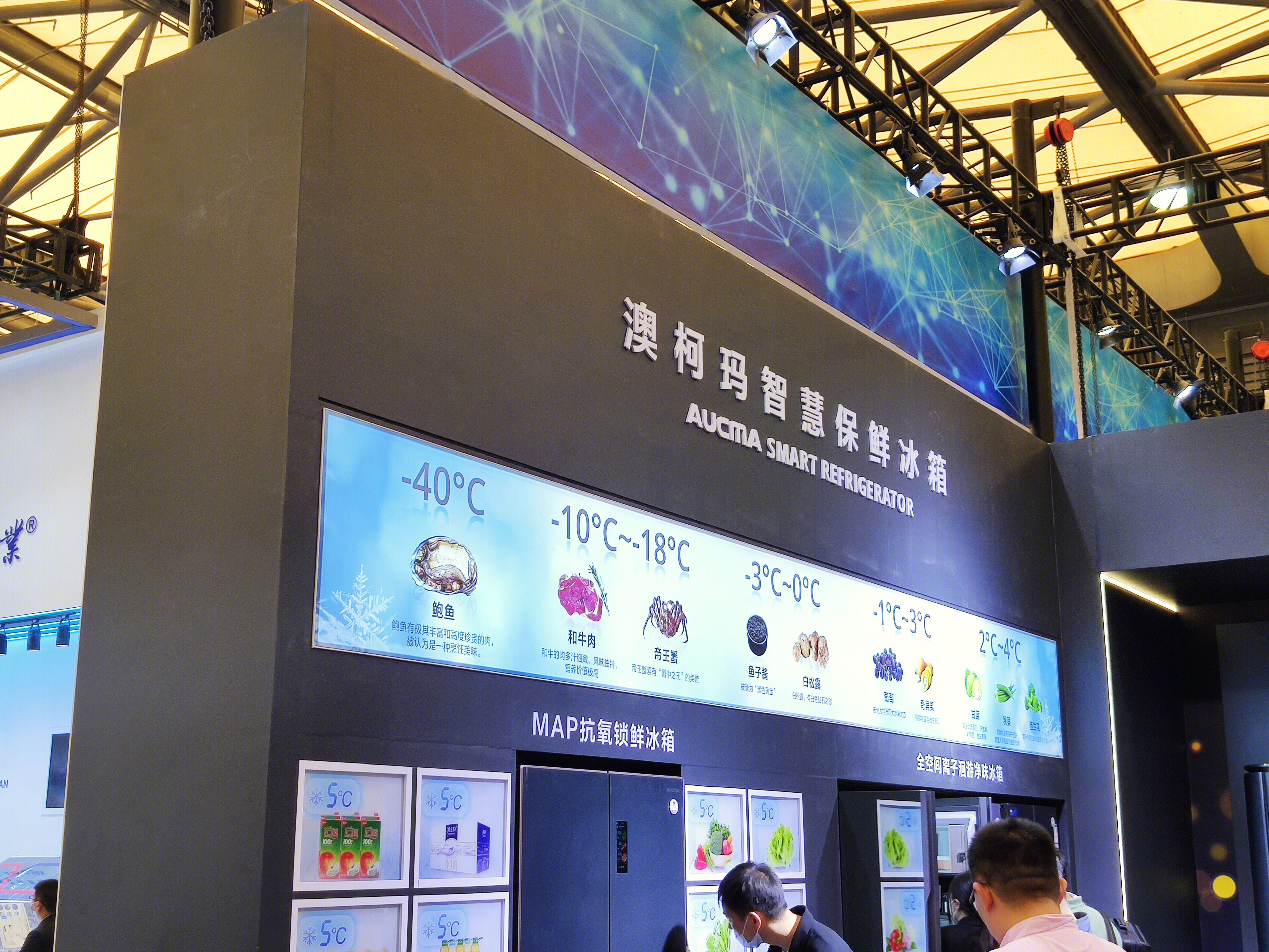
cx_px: 634
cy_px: 476
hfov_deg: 46.8
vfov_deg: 36.0
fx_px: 1466
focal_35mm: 40
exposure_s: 1/100
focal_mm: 4.75
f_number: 1.75
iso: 119
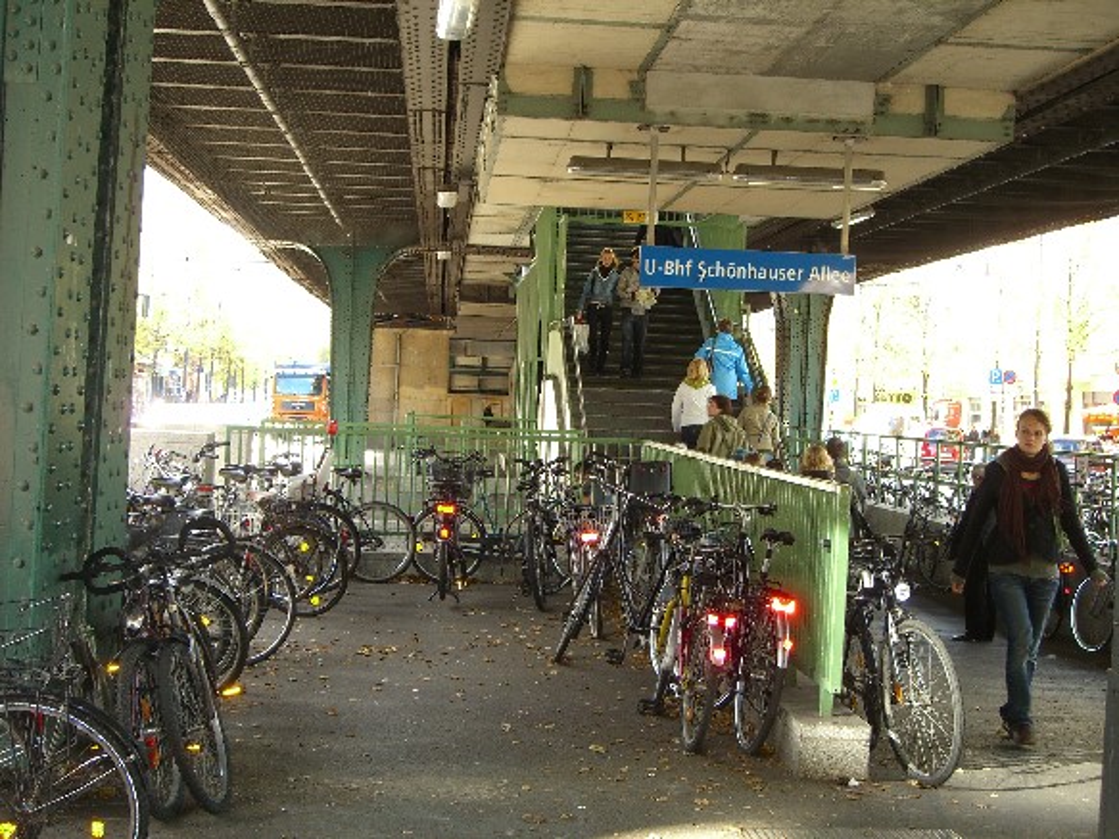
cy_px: 420
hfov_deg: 33.8
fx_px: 1842
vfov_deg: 25.7
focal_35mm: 57
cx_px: 560
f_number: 3.6
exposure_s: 1/60
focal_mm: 11.8
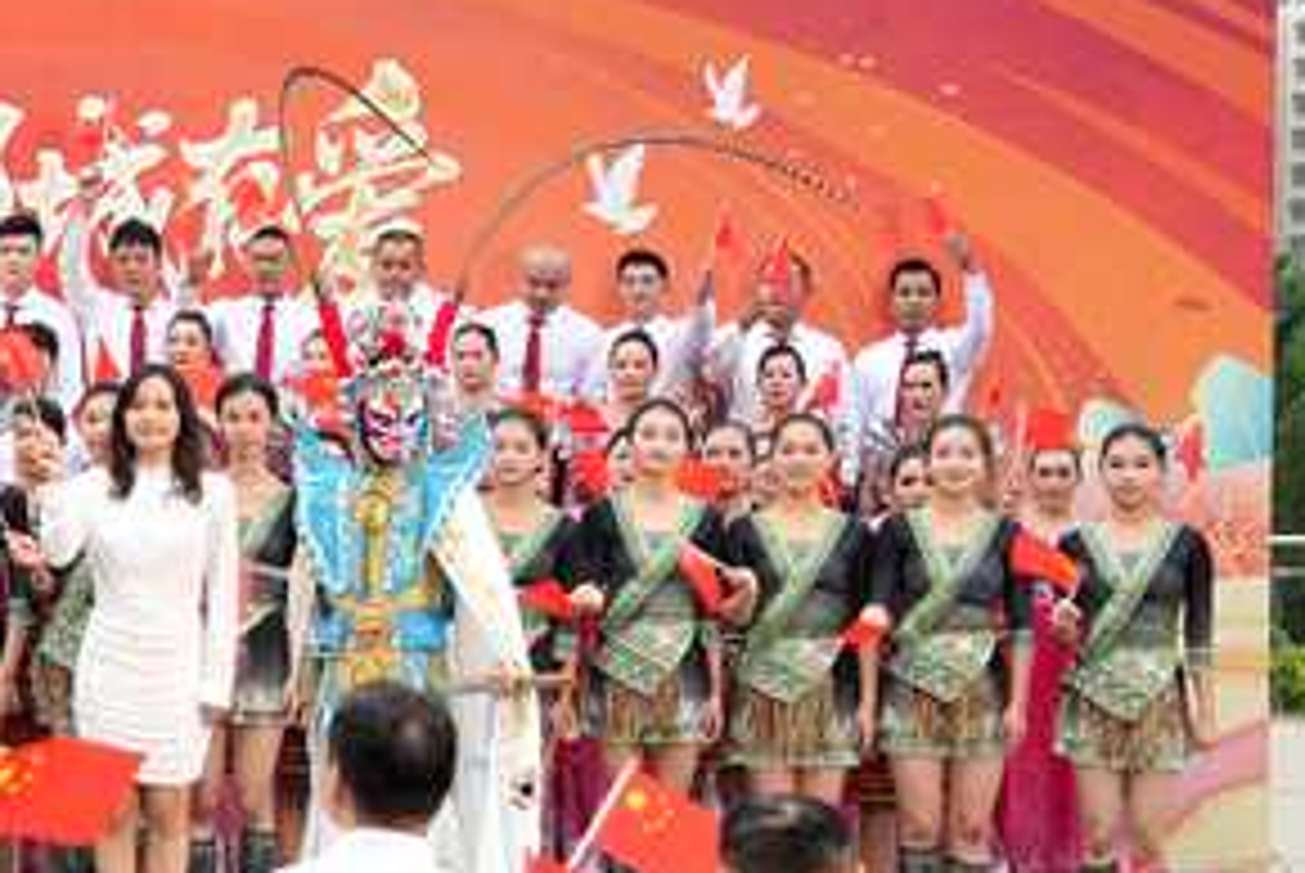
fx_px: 5697
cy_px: 569
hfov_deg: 12.7
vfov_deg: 8.8
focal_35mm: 157
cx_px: -364
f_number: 4.5
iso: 100
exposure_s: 1/60
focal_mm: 57
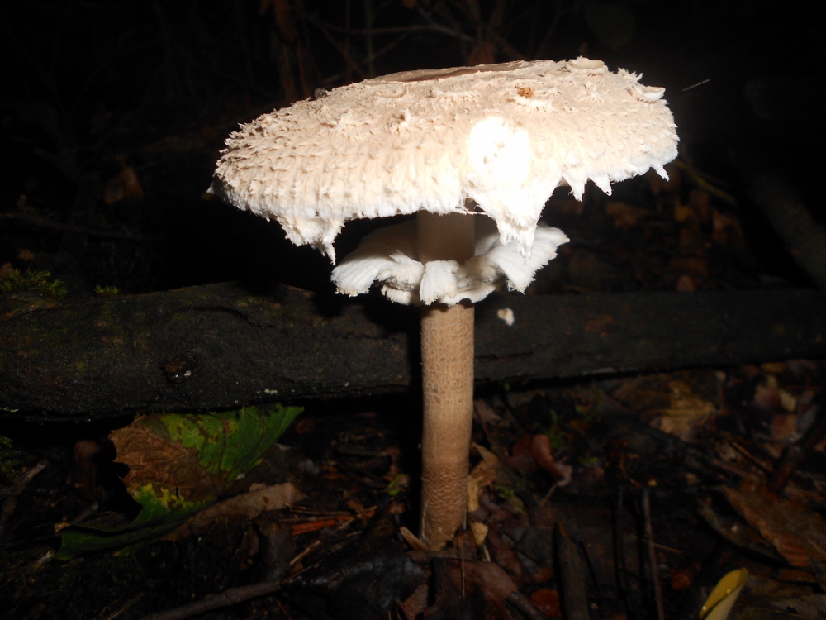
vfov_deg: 53.1
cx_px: 413
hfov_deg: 67.3
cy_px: 310
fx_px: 620
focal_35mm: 26
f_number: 8
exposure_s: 1/25
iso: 80
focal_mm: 4.6
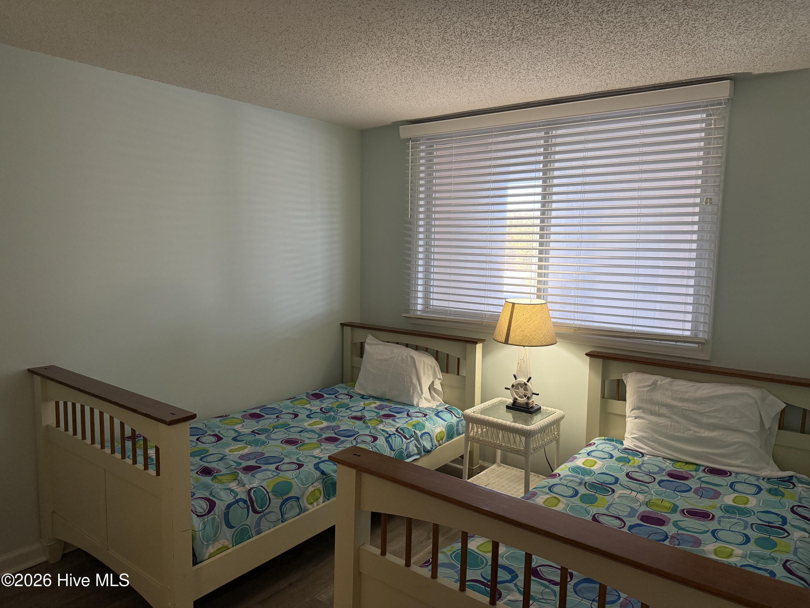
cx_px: 405
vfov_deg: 56.8
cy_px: 304
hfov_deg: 71.6
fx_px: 562
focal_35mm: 24
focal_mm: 6.76
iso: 250
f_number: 1.78
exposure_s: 1/120
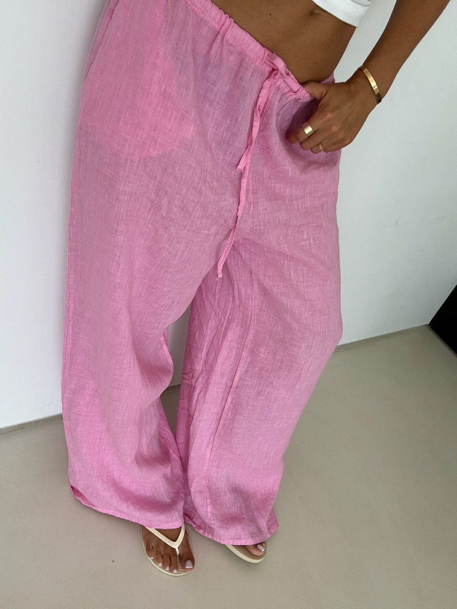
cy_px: 304
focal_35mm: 30
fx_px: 528
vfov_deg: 60.0
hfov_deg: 46.8
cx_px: 228
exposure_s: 1/121
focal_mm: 2.69
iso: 20
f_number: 1.9
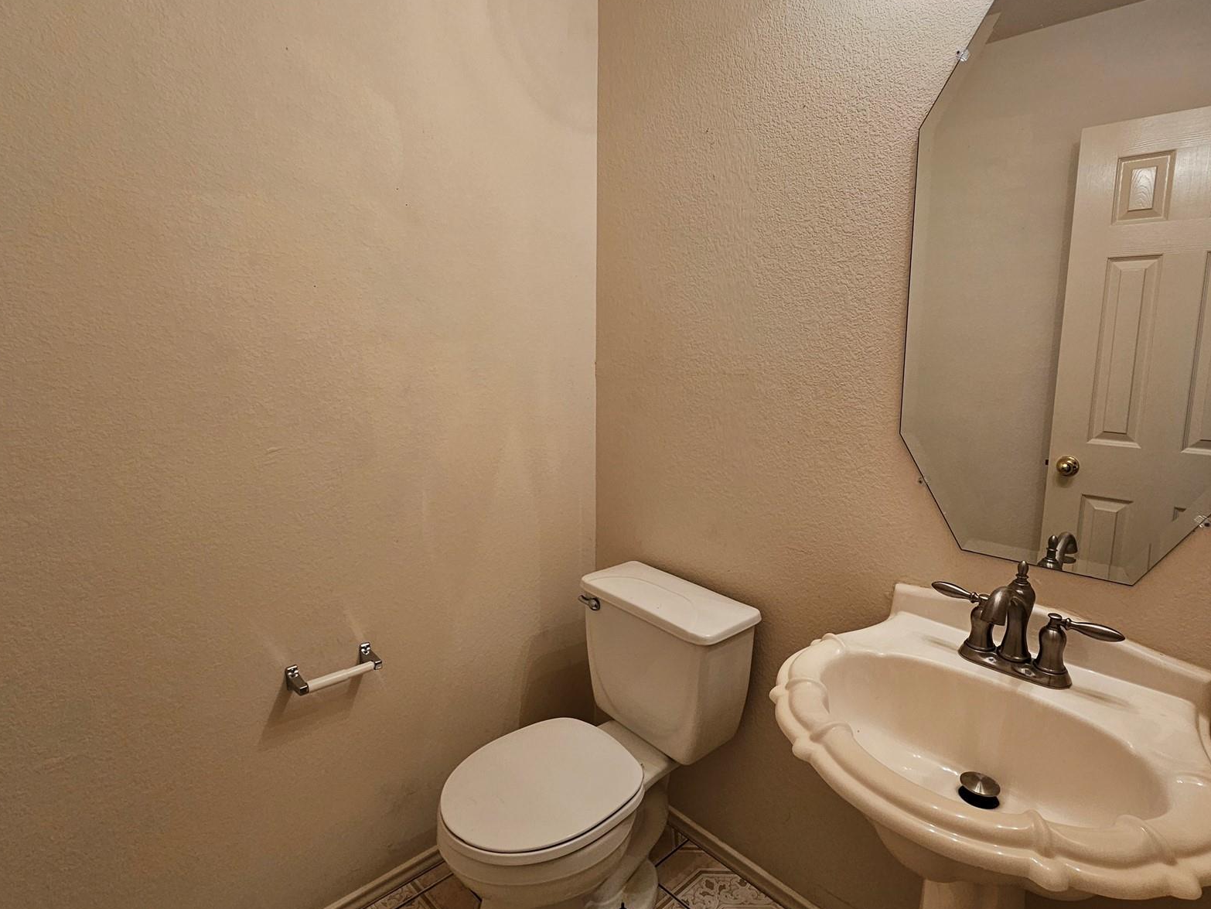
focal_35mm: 17
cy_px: 436
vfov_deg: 74.7
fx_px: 595
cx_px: 634
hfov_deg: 91.0
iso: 125
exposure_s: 1/60
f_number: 2.2
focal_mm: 2.2
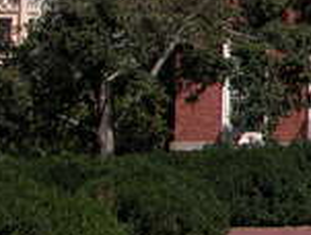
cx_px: 711
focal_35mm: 185
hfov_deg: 9.6
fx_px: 1666
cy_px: -25
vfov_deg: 8.0
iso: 100
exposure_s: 1/500
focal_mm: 8.9
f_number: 5.6
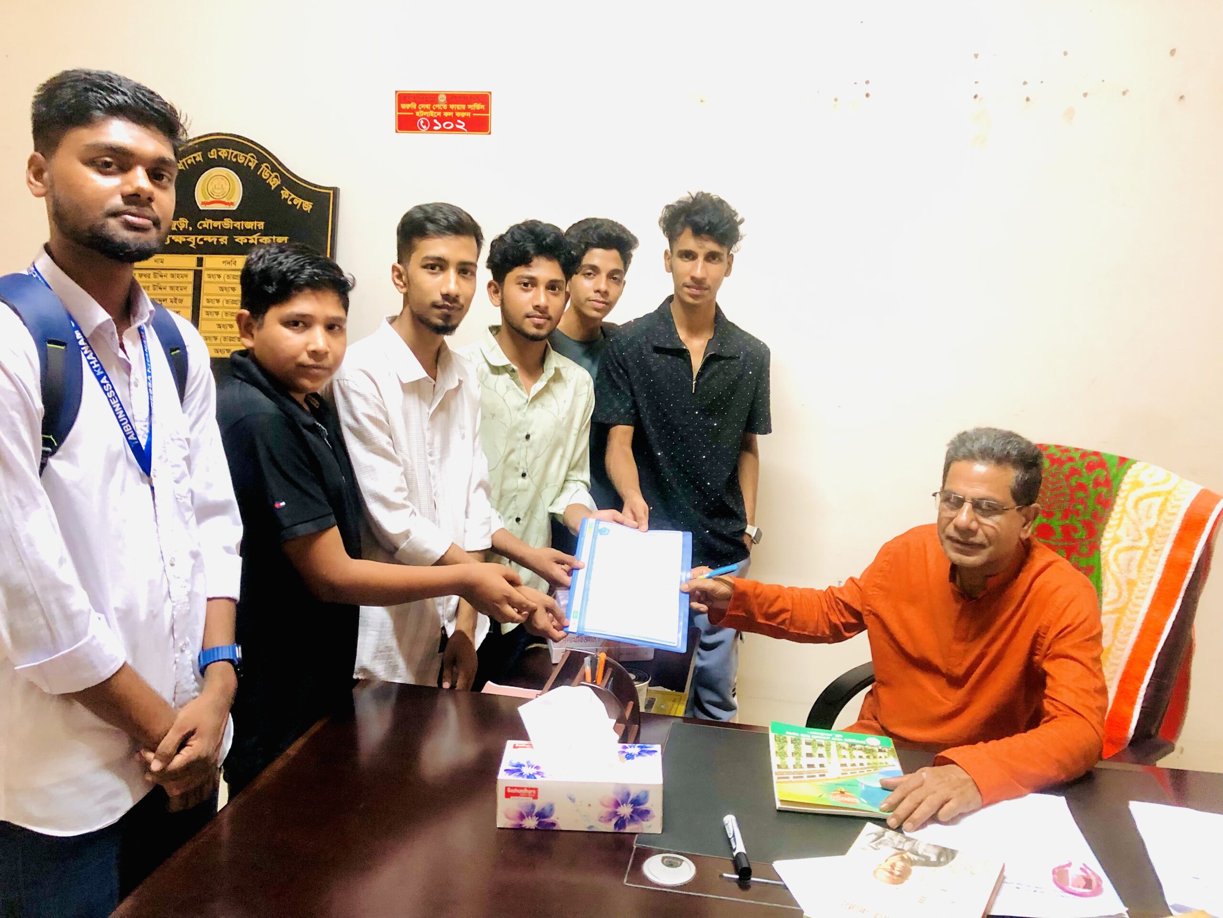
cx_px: 612
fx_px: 989
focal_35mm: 28
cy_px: 459
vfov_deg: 49.7
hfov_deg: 63.4
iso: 64
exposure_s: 1/15
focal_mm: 4
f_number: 1.8
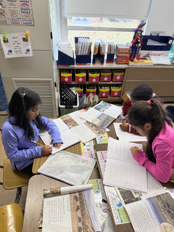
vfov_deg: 71.6
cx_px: 87
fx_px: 161
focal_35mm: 24
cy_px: 116
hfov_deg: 56.8
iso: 200
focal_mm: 6.76
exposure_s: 1/224
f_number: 1.78
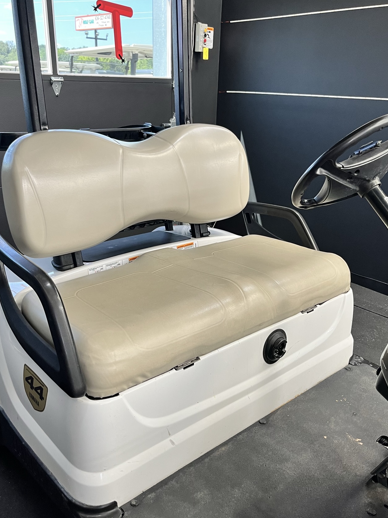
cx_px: 198
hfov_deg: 44.2
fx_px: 478
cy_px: 276
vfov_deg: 56.8
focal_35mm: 32
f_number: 1.6
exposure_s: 1/60
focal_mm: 5.1
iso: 100
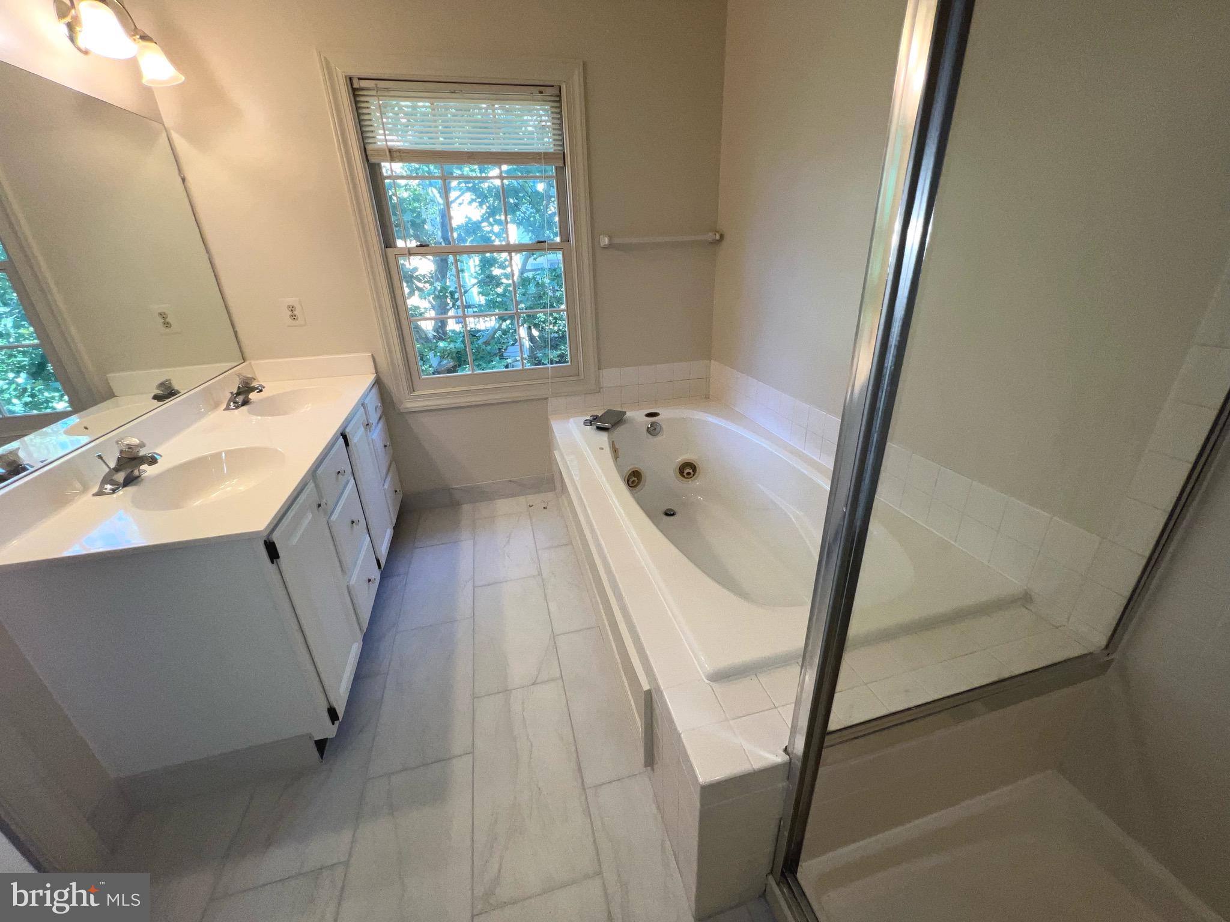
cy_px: 461
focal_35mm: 13
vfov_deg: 89.9
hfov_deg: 106.2
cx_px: 615
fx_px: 462
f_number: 1.8
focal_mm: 1.57
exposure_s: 1/122
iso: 50
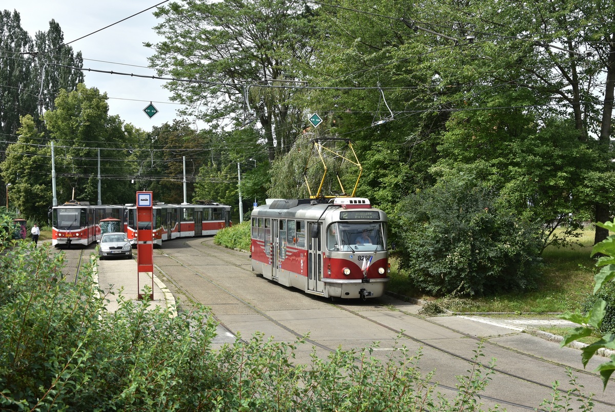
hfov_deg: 38.8
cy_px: 206
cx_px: 308
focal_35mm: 51
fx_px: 873
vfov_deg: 26.6
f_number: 9
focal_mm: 34
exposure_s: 1/320
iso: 125
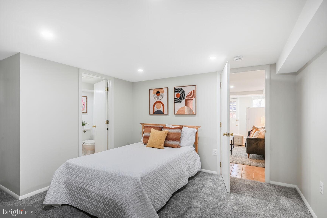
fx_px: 154
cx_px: 164
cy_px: 109
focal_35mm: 17
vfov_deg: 70.4
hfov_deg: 93.3
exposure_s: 1/5
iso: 200
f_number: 9
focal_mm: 17
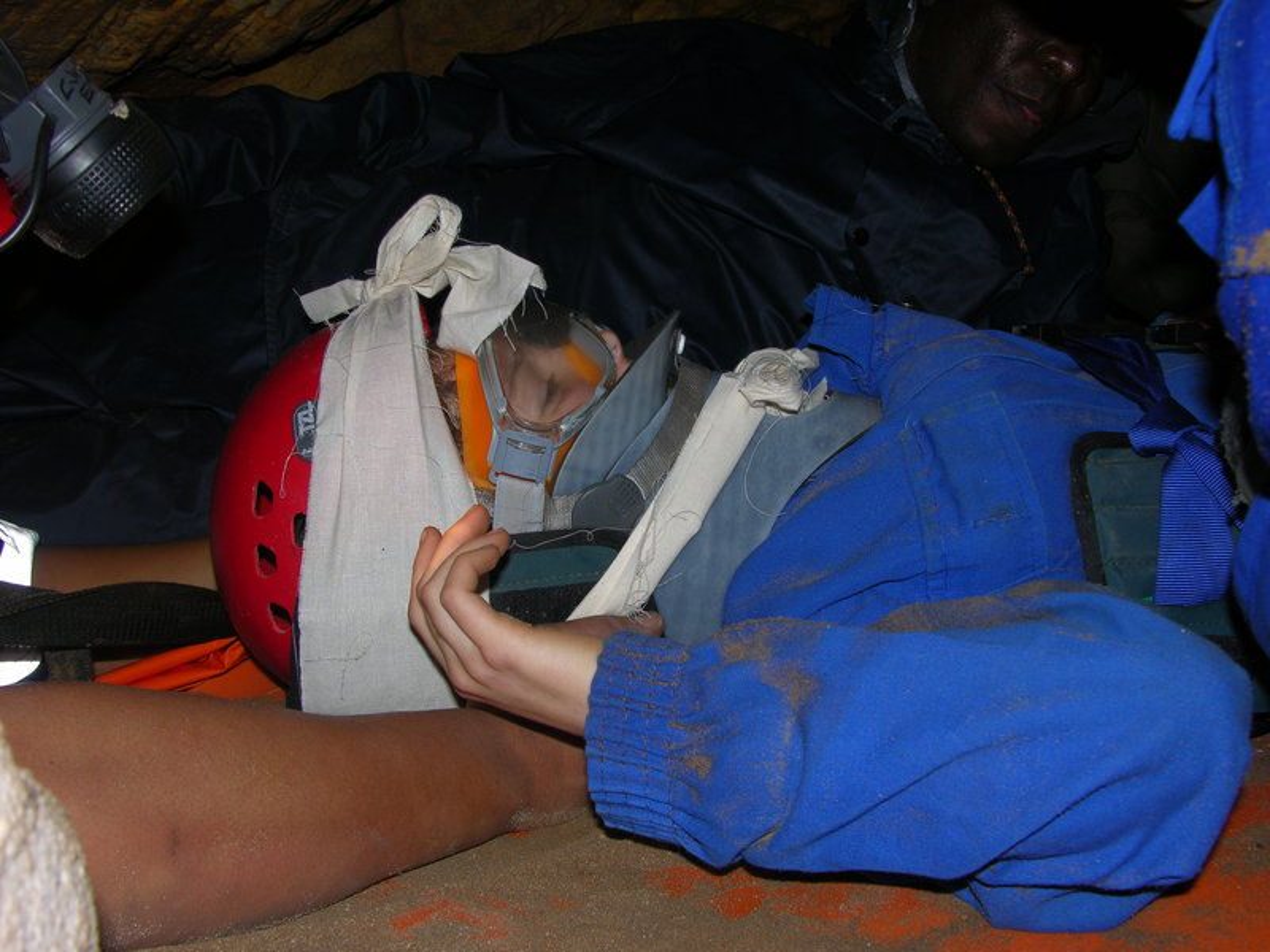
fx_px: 1541
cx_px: 635
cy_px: 476
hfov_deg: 44.8
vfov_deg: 34.3
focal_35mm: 42
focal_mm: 10.7
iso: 50
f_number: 5.2
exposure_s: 1/30
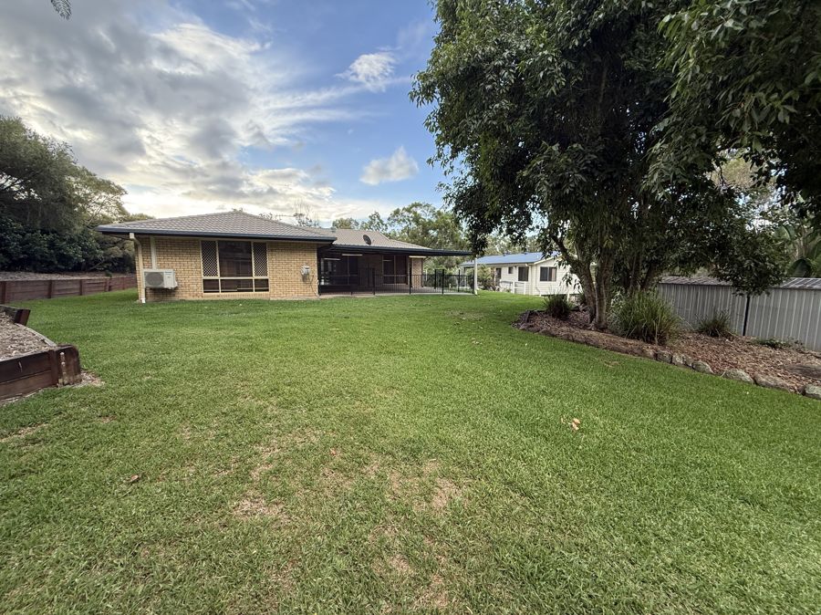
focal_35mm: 14
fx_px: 332
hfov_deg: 102.1
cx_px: 410
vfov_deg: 85.6
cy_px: 308
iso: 64
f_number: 2.2
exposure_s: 1/242
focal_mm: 2.22
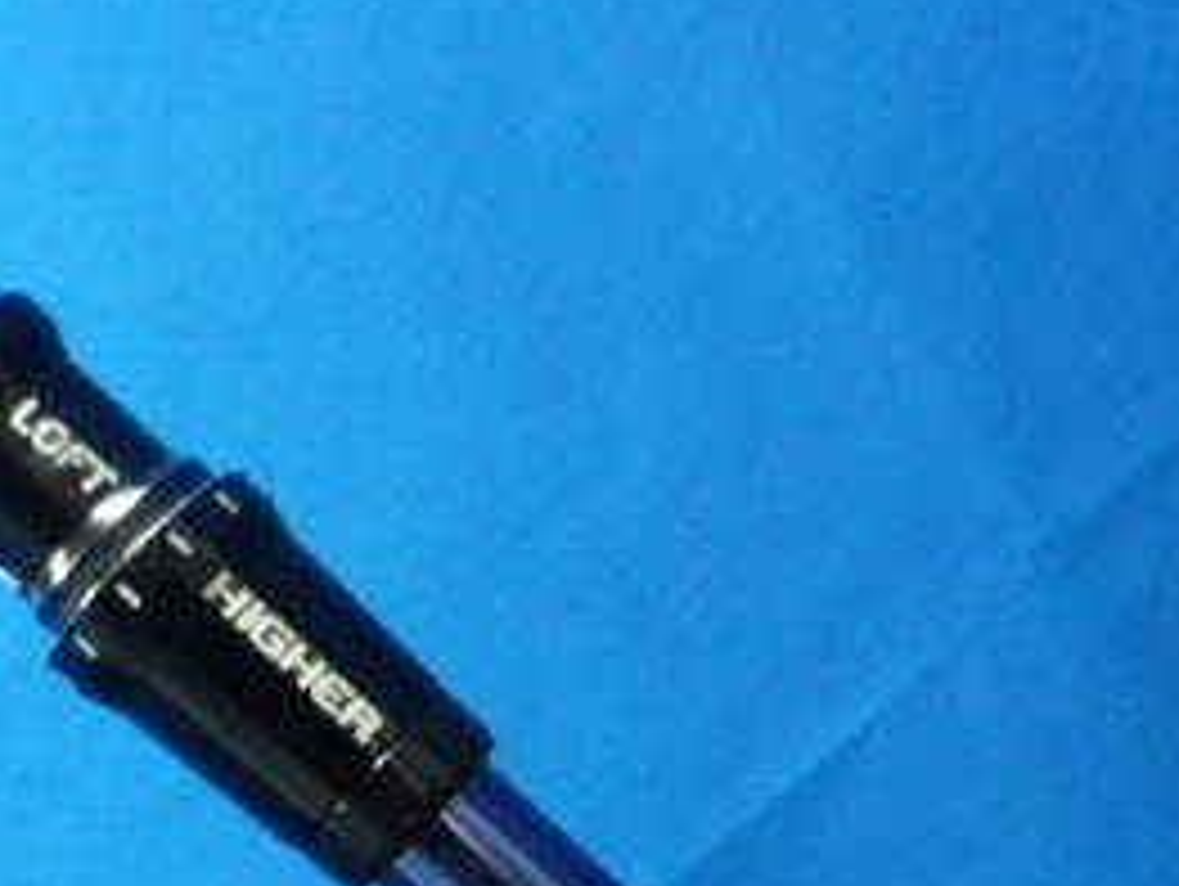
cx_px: 783
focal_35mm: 61
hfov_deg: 31.4
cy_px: 980
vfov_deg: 22.7
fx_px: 2080
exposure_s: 1/15
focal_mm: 4.5
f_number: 3.5
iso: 500
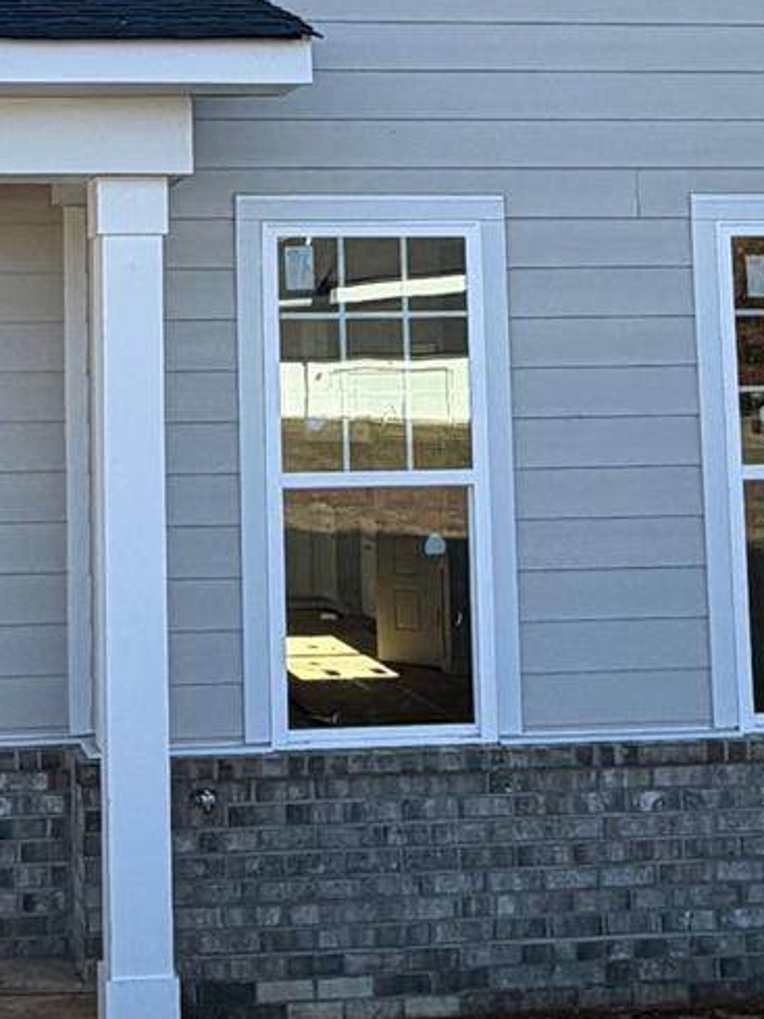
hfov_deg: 21.8
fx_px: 1941
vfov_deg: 28.5
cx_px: 96
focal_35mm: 66
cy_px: 140
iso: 32
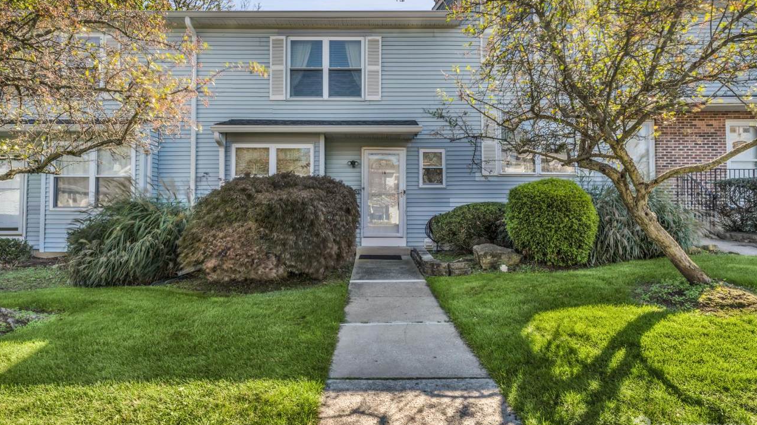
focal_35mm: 20
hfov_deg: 85.7
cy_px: 199
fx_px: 408
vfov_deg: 55.1
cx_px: 378
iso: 100
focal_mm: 19.3
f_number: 22
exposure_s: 1/13
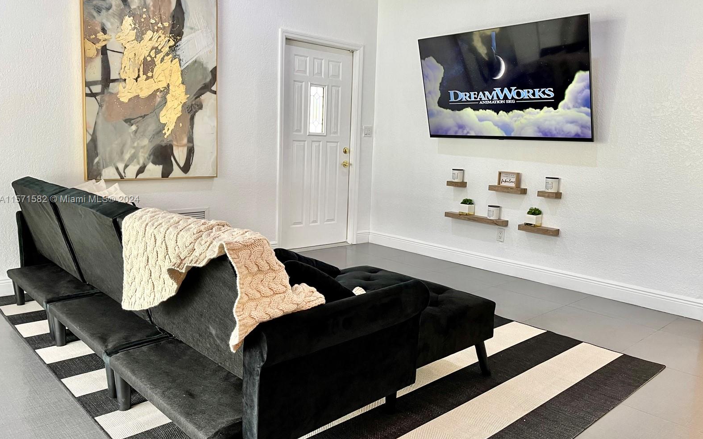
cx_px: 354
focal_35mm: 28
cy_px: 200
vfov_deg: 44.5
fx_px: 536
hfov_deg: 66.5
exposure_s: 1/60
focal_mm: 5.1
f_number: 1.6
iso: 80
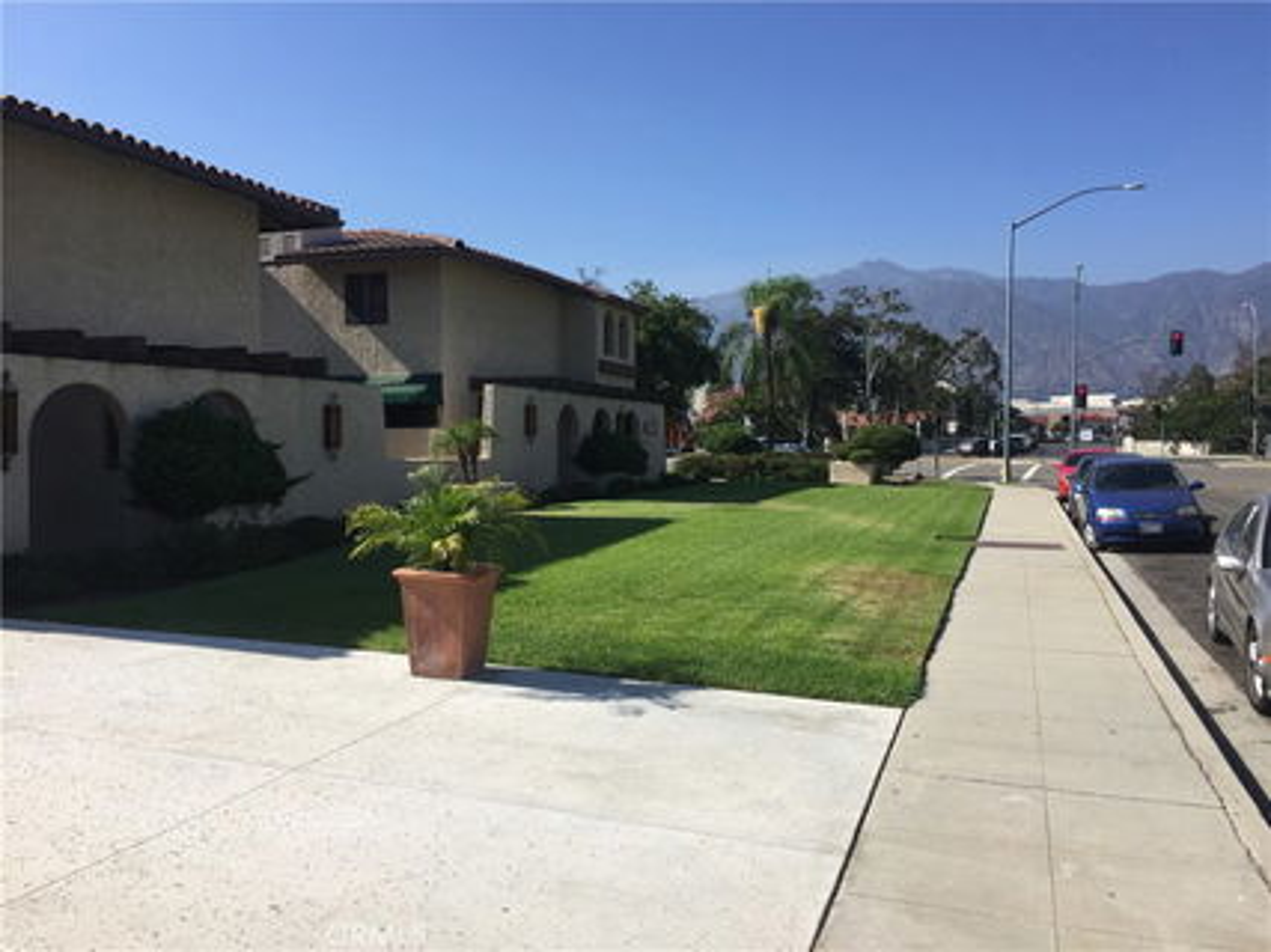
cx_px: 636
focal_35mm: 29
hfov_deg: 61.7
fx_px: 1064
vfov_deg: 48.2
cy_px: 476
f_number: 2.2
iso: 32
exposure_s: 1/1980
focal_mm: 4.15
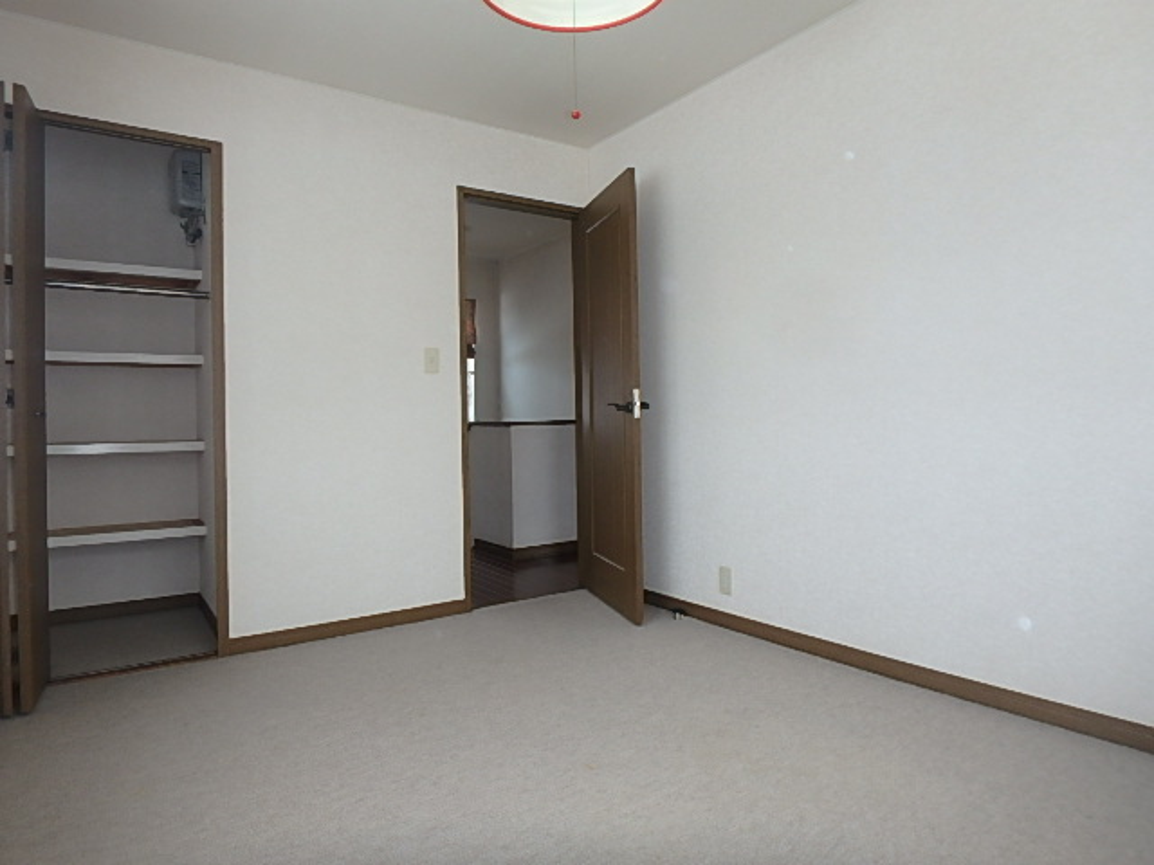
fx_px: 700
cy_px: 432
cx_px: 577
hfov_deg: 79.0
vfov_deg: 63.4
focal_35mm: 21
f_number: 3.5
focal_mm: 3.7
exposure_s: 1/160
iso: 125
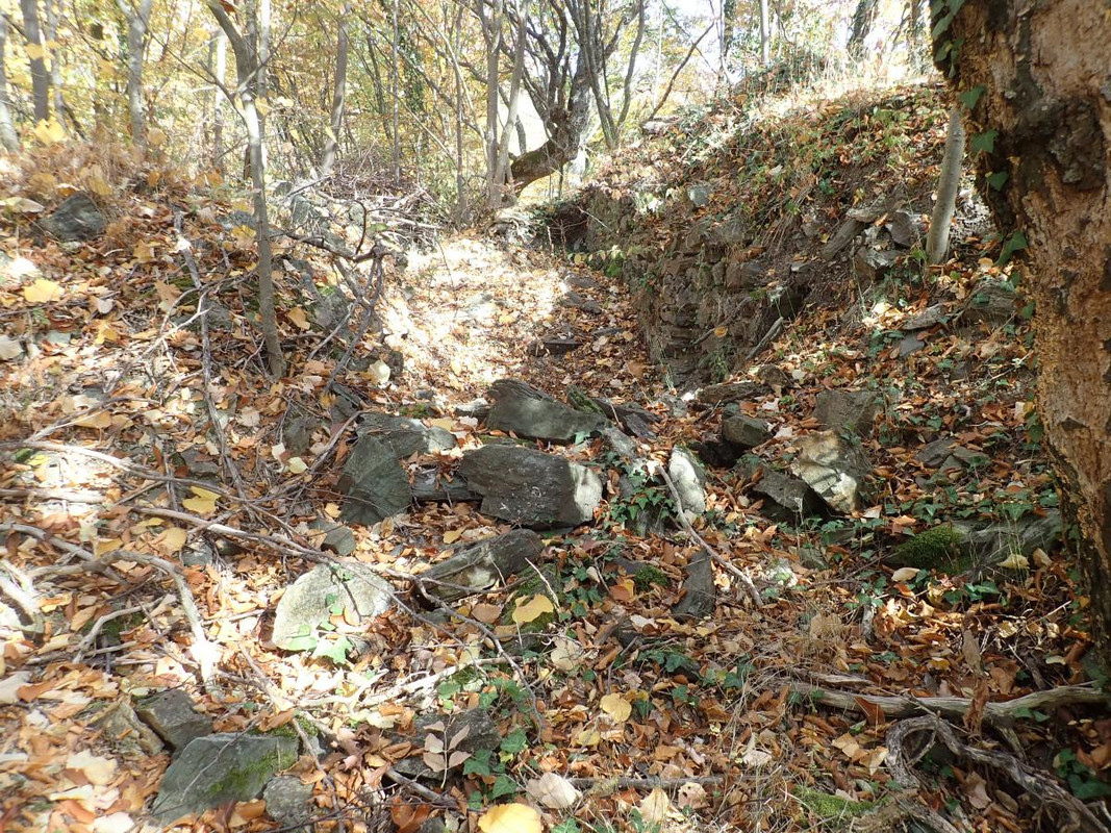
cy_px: 416
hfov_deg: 69.4
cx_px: 556
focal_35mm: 25
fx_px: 802
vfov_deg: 54.9
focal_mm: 4.5
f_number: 2.8
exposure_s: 1/80
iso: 100
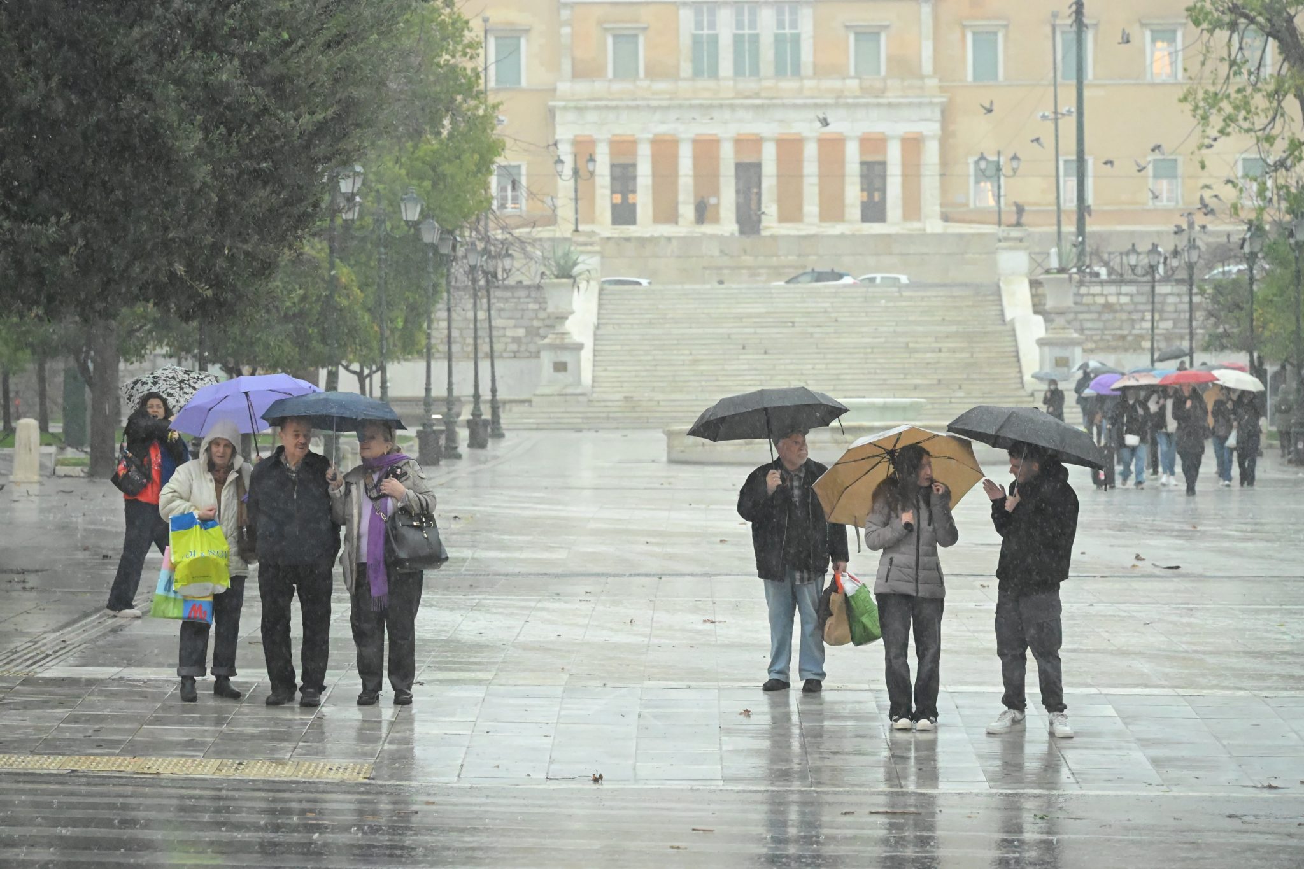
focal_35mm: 110
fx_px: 3984
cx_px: 652
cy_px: 434
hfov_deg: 18.6
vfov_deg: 12.5
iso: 25600
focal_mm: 110
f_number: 6.3
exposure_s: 1/640
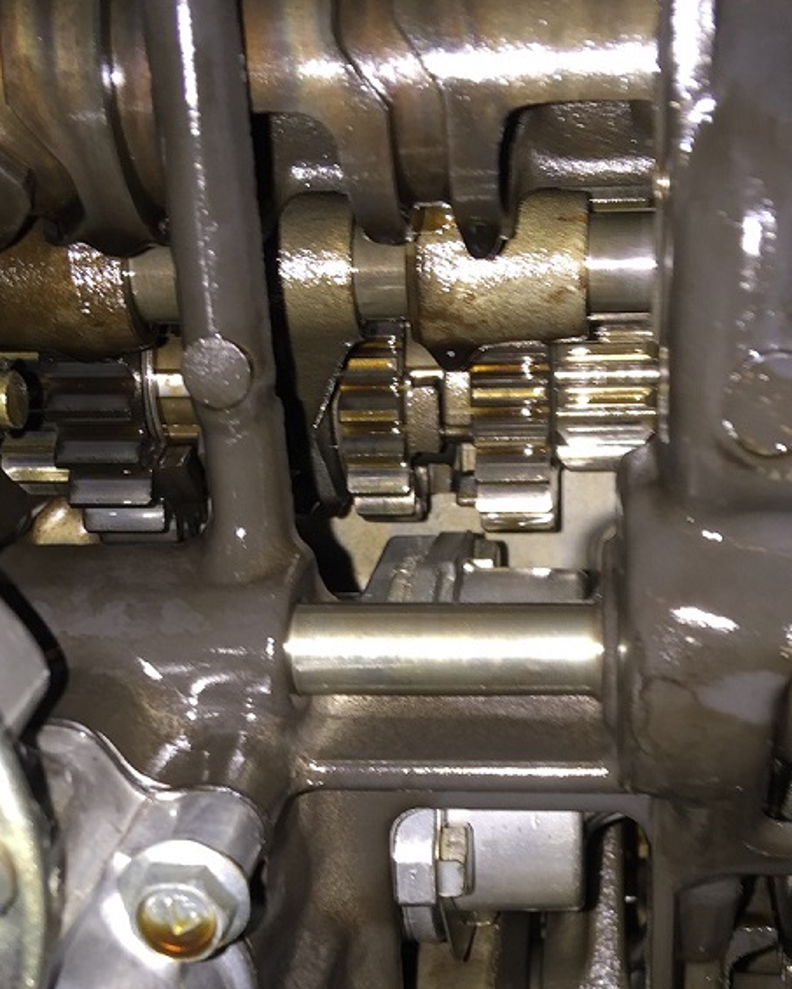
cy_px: 750
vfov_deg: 36.4
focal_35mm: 50
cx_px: 469
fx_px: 1465
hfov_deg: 30.2
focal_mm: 4.15
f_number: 2.2
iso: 32
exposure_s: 1/20
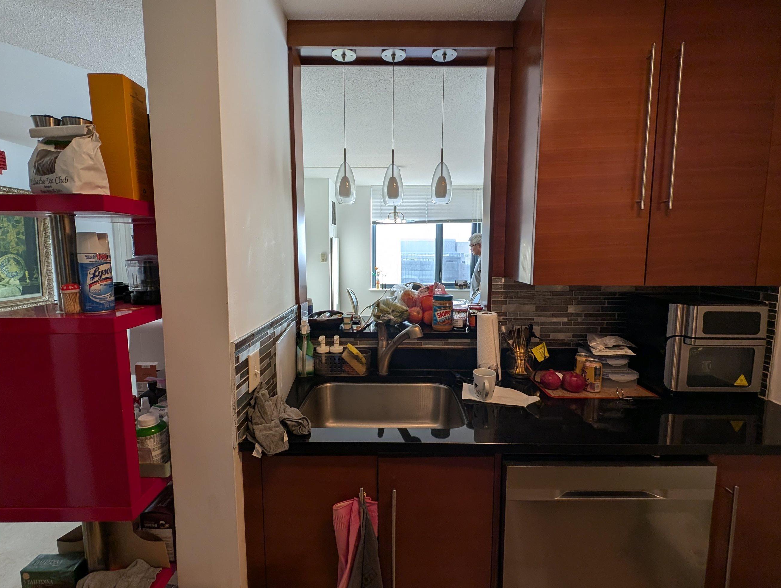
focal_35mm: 14
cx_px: 390
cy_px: 285
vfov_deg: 85.8
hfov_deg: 102.0
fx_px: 316
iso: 40
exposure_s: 1/162
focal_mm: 2.23
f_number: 1.95
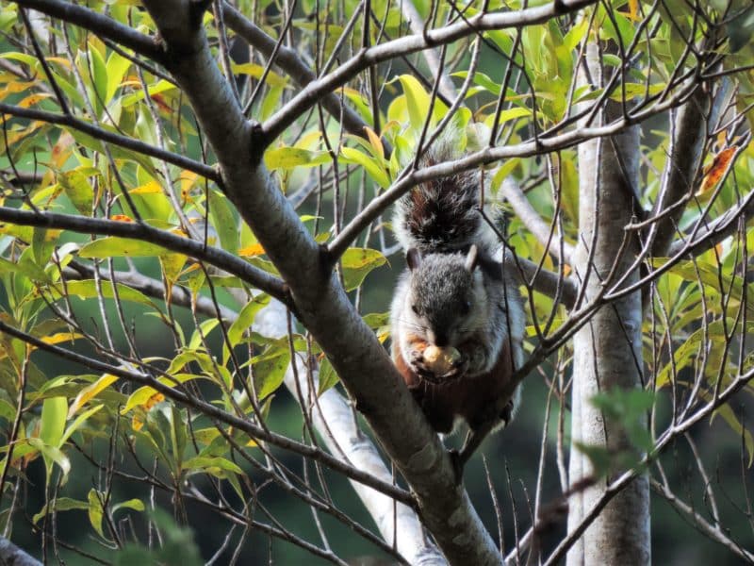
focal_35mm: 900
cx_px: 377
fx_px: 19604
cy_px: 283
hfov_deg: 2.2
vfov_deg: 1.7
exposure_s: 1/400
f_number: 5.5
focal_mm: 160.5
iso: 400
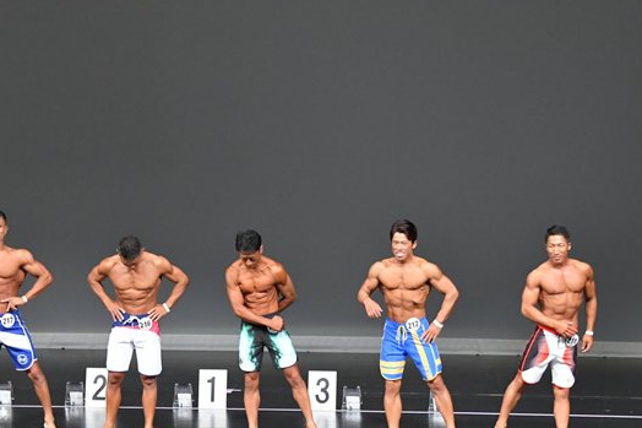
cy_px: 226
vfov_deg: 6.2
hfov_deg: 9.3
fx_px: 3958
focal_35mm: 222
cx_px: 217
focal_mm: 100
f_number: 5.6
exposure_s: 1/400
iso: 5000
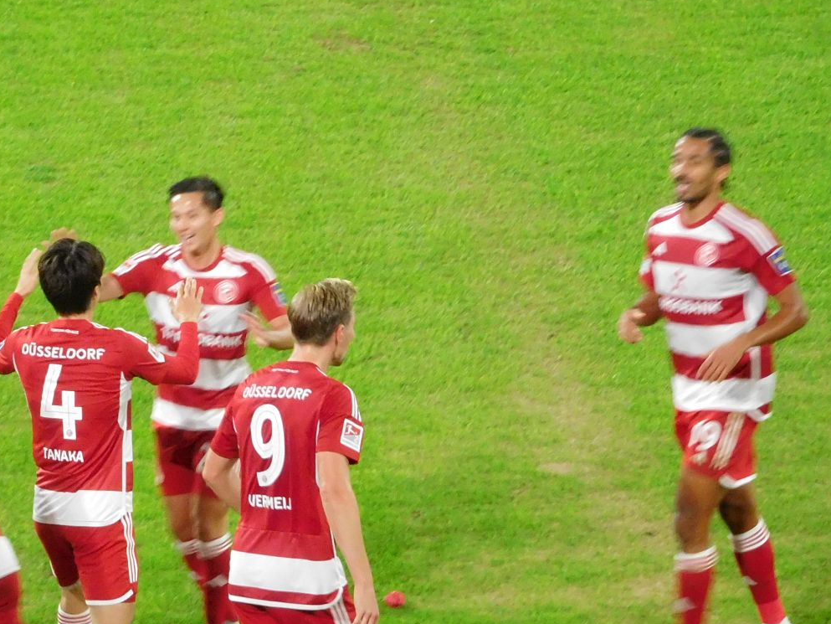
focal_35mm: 282
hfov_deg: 7.0
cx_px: 38
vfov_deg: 5.3
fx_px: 6771
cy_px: 456
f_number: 5.1
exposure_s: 1/60
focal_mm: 25
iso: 450
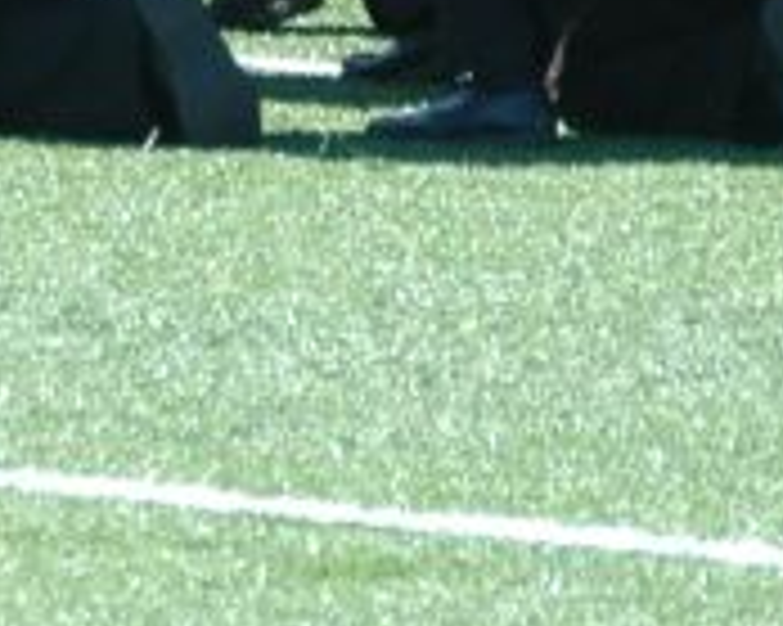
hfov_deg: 2.5
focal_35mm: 788
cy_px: -631
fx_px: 18245
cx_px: -446
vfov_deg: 2.0
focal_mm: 95
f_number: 5.3
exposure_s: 1/320
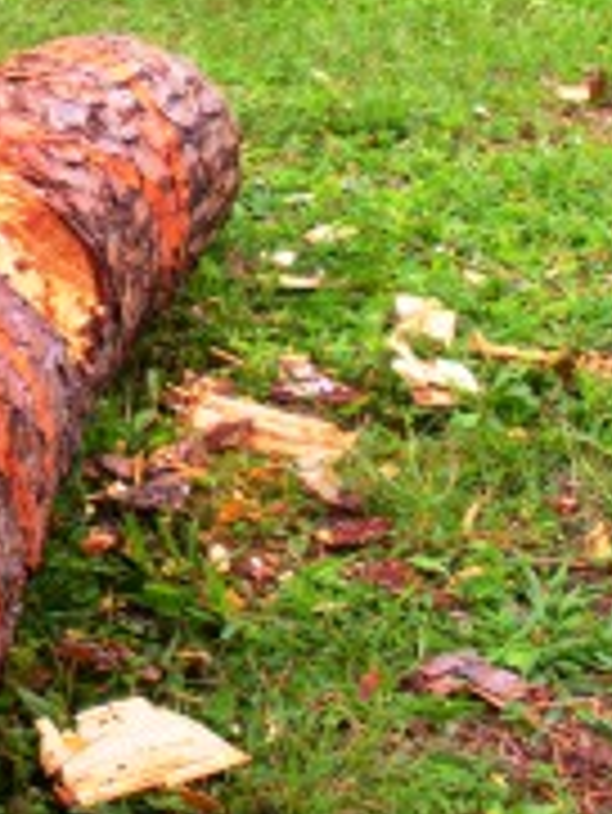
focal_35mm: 89
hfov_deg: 16.3
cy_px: 54
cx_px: 0
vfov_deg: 21.4
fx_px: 2096
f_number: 3.5
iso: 200
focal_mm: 6.3
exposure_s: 1/200
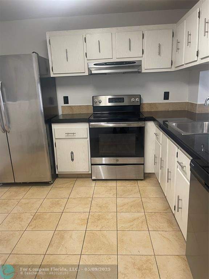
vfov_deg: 69.4
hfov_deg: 54.9
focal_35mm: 25
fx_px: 201
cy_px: 140
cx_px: 104
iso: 160
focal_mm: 5.1
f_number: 1.6
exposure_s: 1/60
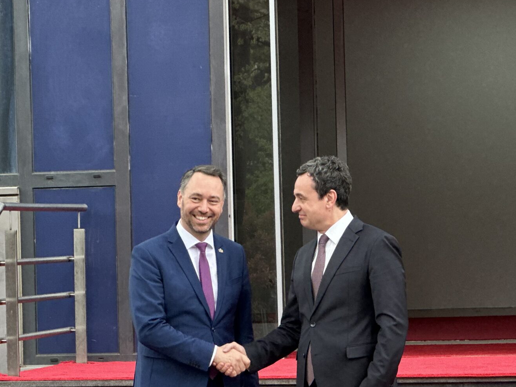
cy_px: 260
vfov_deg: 9.9
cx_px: 326
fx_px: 2236
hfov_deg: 13.1
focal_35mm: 150
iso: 64
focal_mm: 9
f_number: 2.8
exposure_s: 1/121
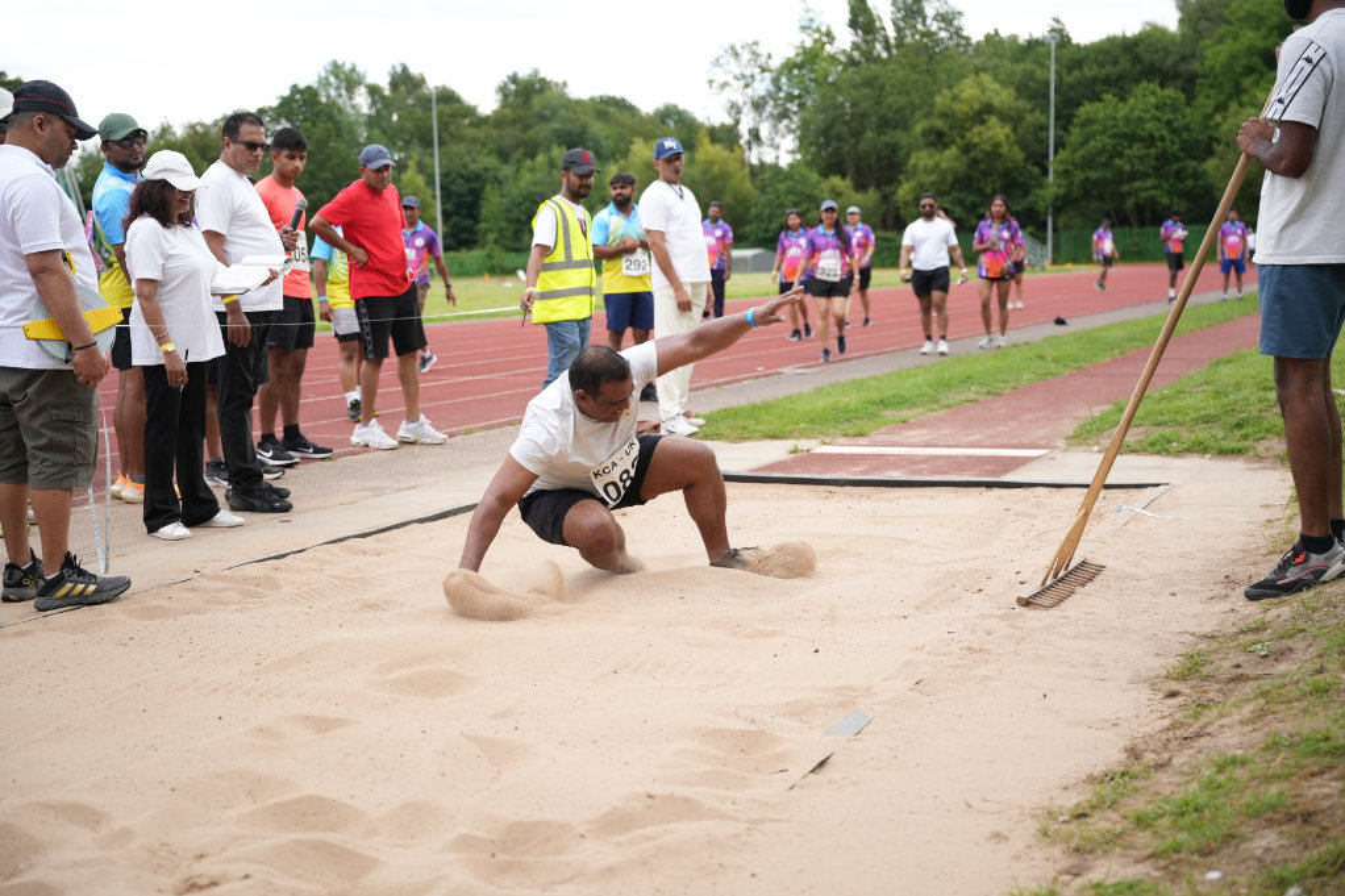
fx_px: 1771
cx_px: 672
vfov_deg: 28.4
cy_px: 448
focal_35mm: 47
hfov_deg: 41.6
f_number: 2.8
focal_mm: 47.4
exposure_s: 1/1250
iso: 250
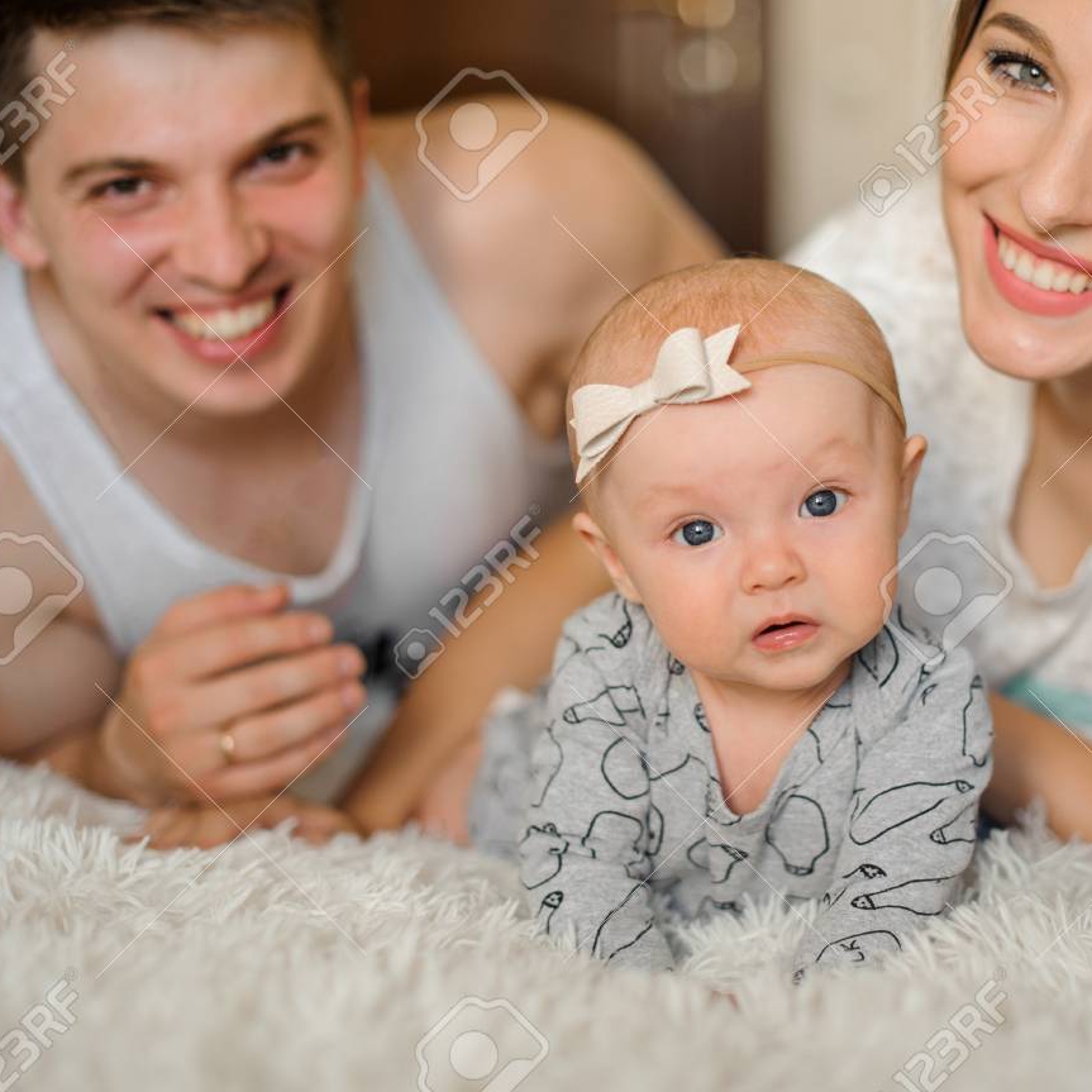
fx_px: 2284
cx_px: 704
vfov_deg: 26.9
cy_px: 546
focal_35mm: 64
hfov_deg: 26.8
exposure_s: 1/320
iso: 250
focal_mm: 50
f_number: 2
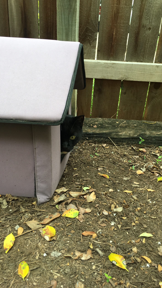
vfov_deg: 61.0
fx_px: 244
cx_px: 86
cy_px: 143
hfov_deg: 36.7
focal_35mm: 32
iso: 40
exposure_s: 1/120
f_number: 2.2
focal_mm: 4.15
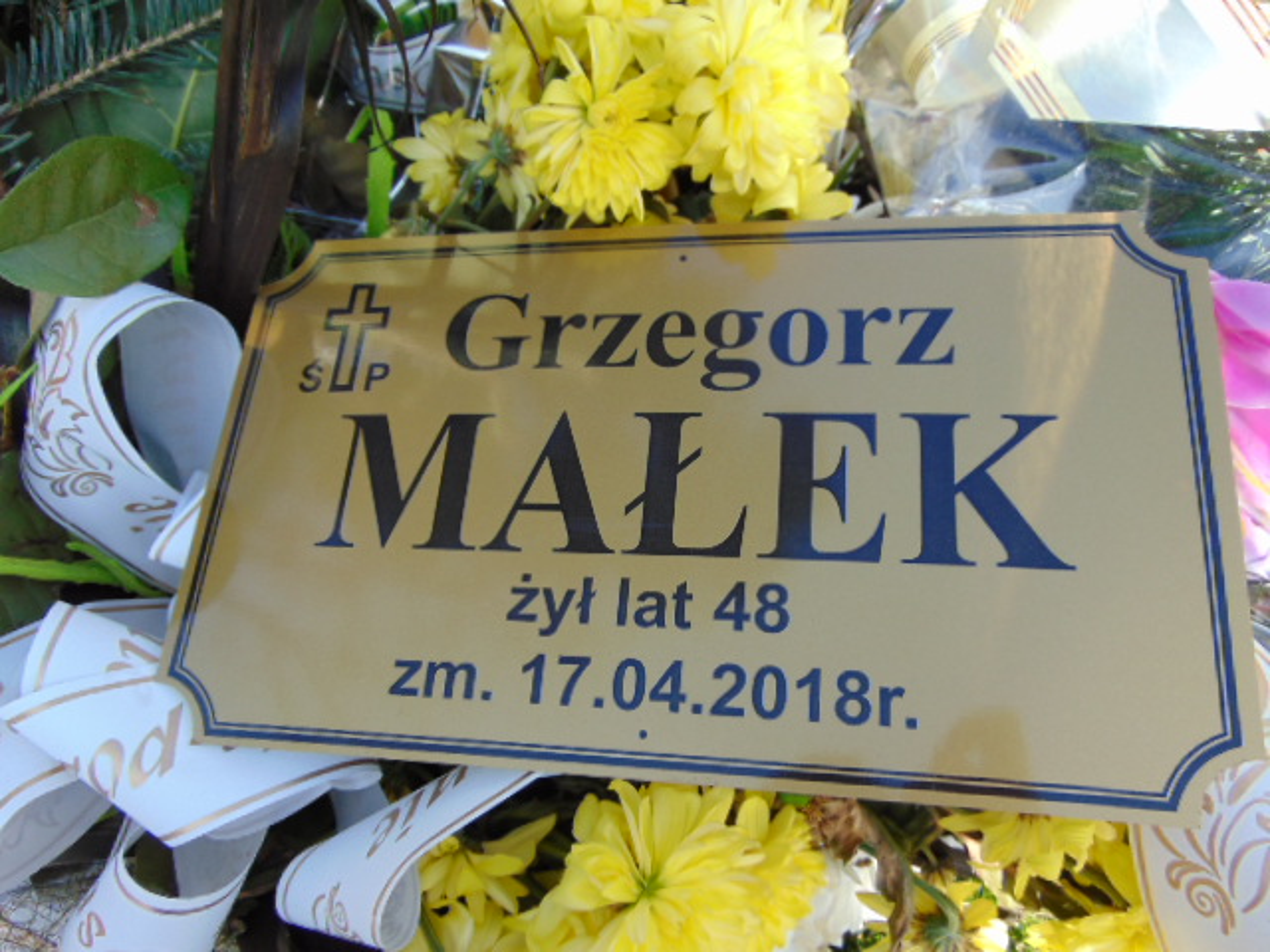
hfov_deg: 69.4
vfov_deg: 54.9
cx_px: 635
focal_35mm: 25
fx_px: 917
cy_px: 476
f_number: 3
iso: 80
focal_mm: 4.5
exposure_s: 1/400
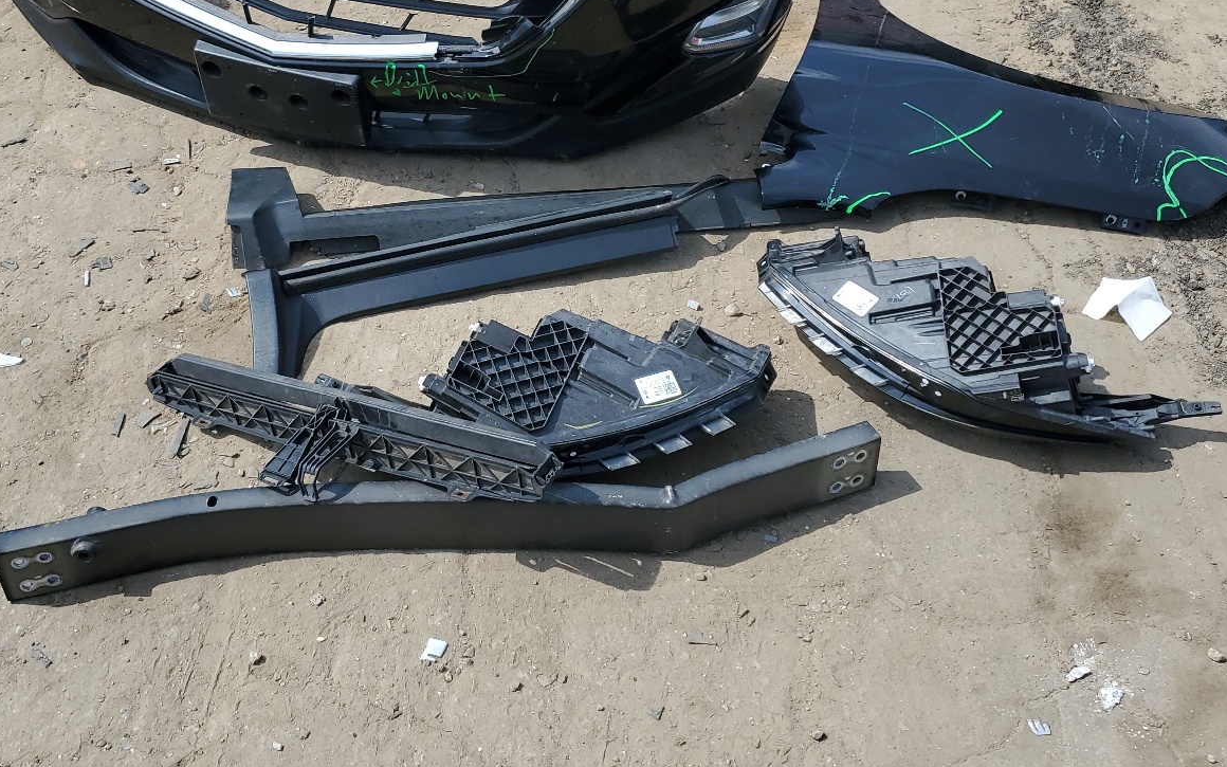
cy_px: 303
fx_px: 1271
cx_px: 486
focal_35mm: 38
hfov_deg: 51.2
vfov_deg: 33.5
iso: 50
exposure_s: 1/2500
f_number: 1.5
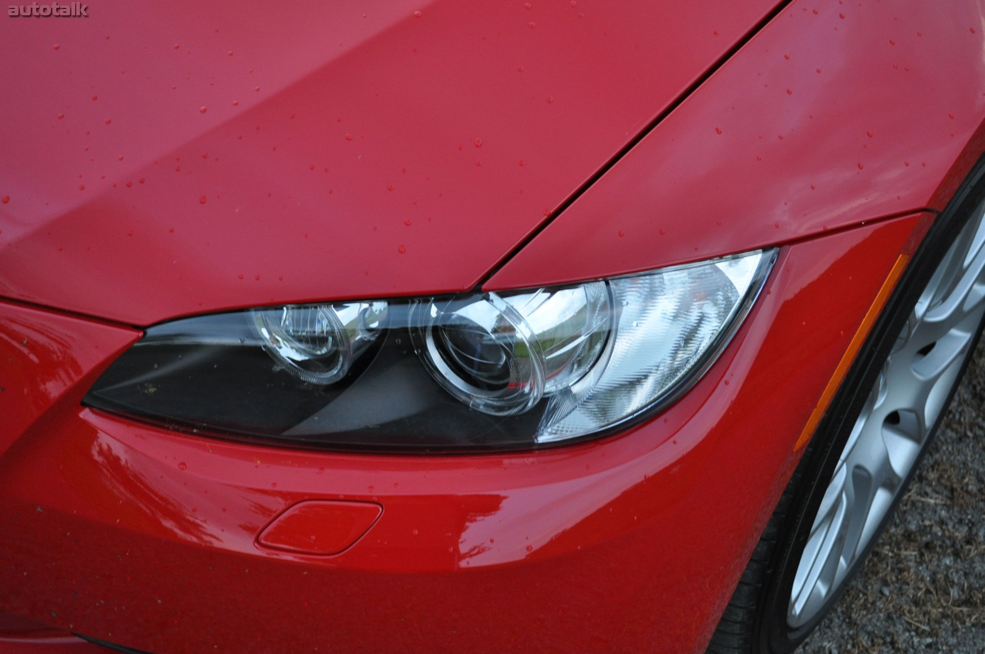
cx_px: 492
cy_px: 327
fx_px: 1558
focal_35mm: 57
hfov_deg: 35.1
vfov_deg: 23.7
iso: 800
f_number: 5
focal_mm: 38
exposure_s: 1/40
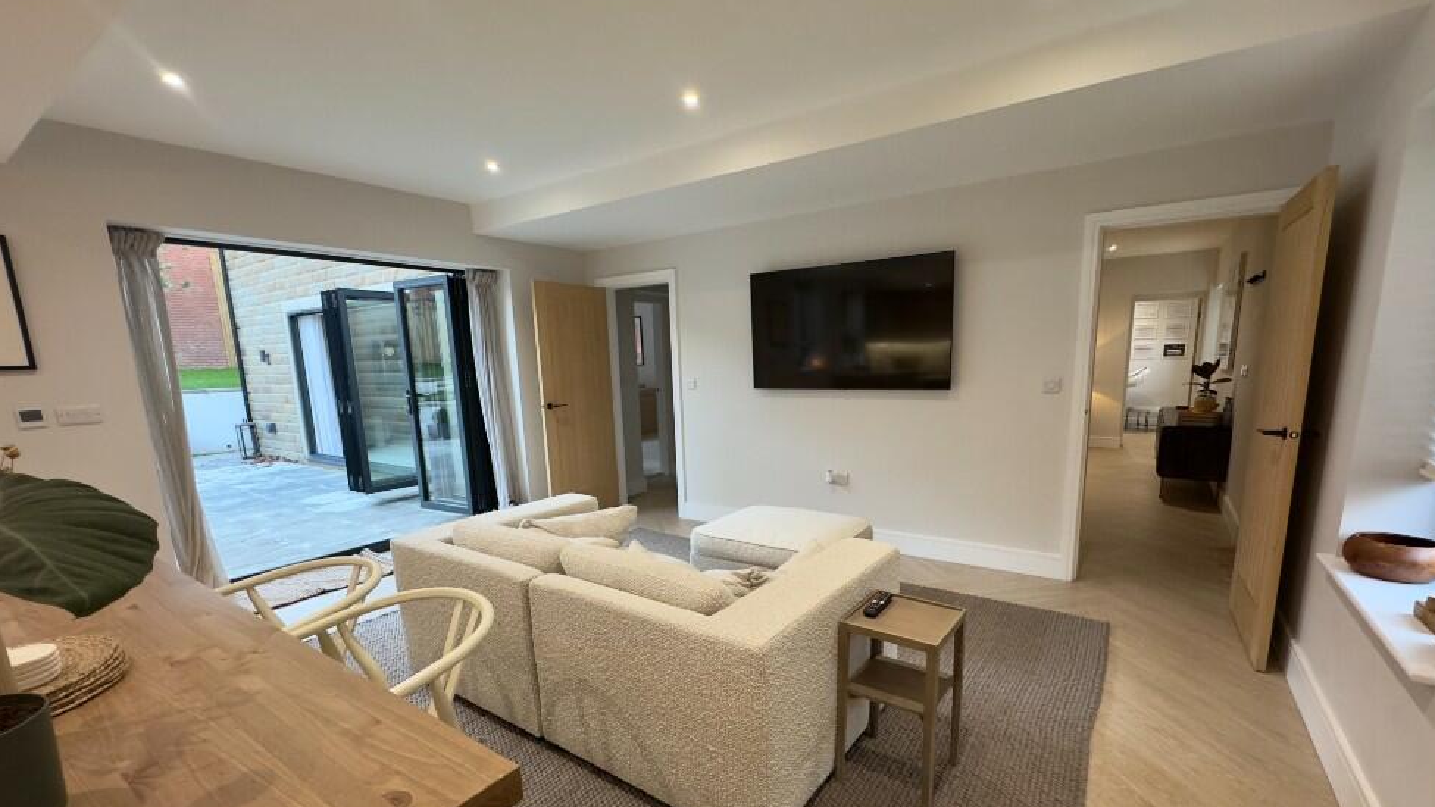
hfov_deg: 99.3
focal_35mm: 16
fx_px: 609
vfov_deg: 66.6
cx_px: 747
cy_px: 470
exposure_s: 1/100
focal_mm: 2.22
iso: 250
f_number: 2.2
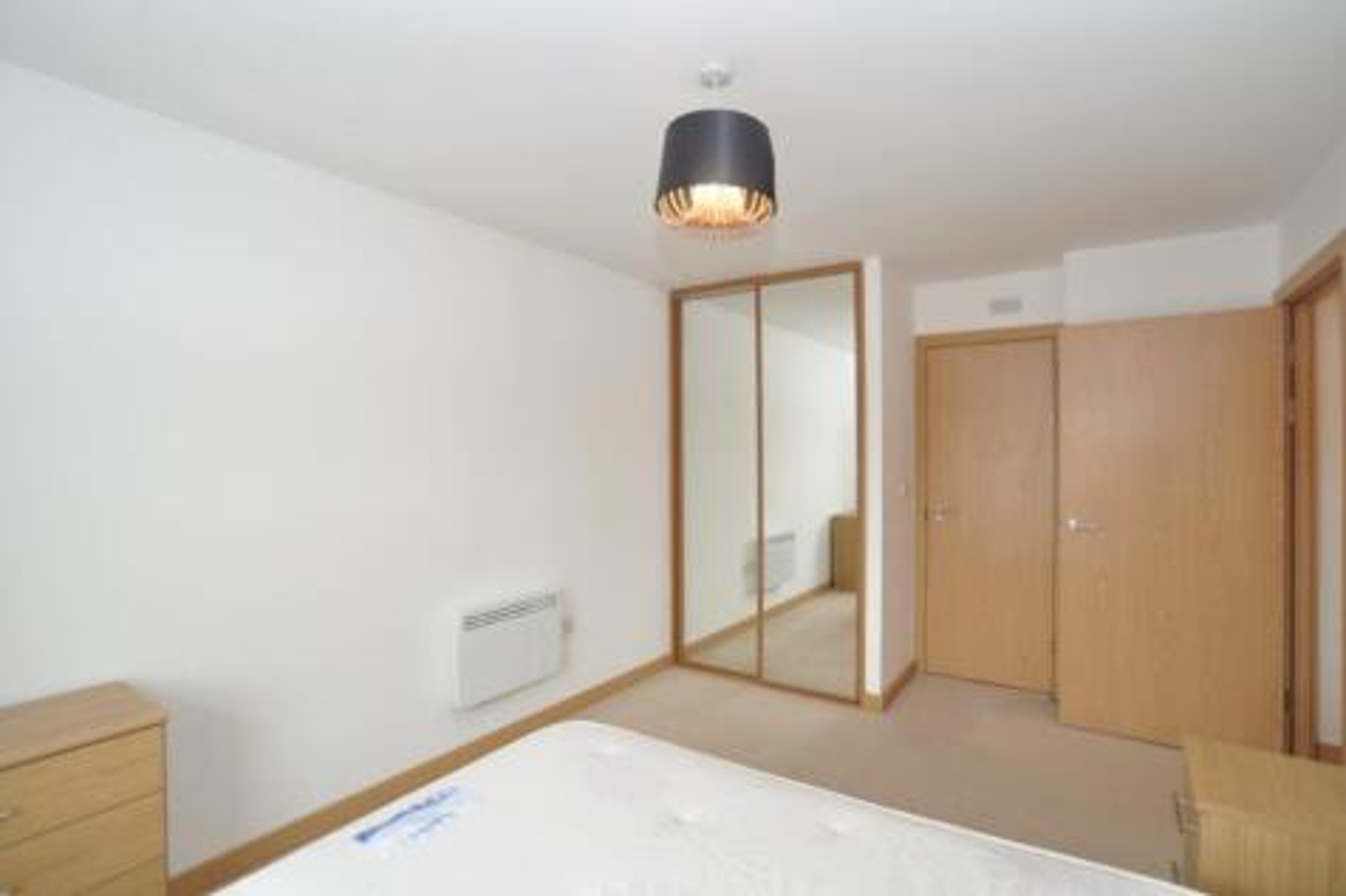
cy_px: 448
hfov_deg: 95.0
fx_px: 617
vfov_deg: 72.0
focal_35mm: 16
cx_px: 673
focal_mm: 11
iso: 640
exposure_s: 1/60
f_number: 4.5
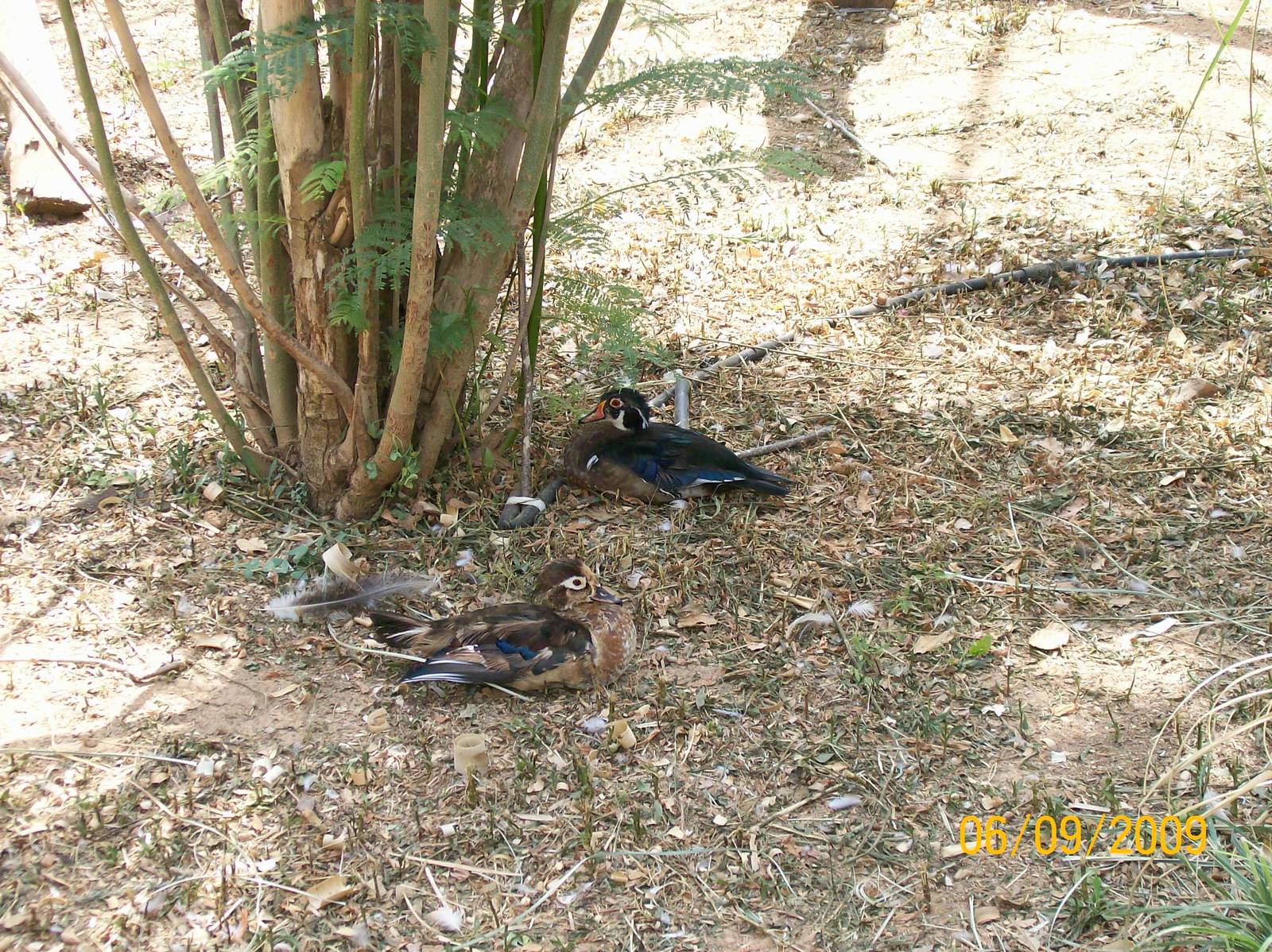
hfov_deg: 27.8
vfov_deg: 21.0
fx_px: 2571
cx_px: 636
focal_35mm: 70
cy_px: 476
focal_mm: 11.6
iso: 80
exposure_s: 1/145
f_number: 3.8
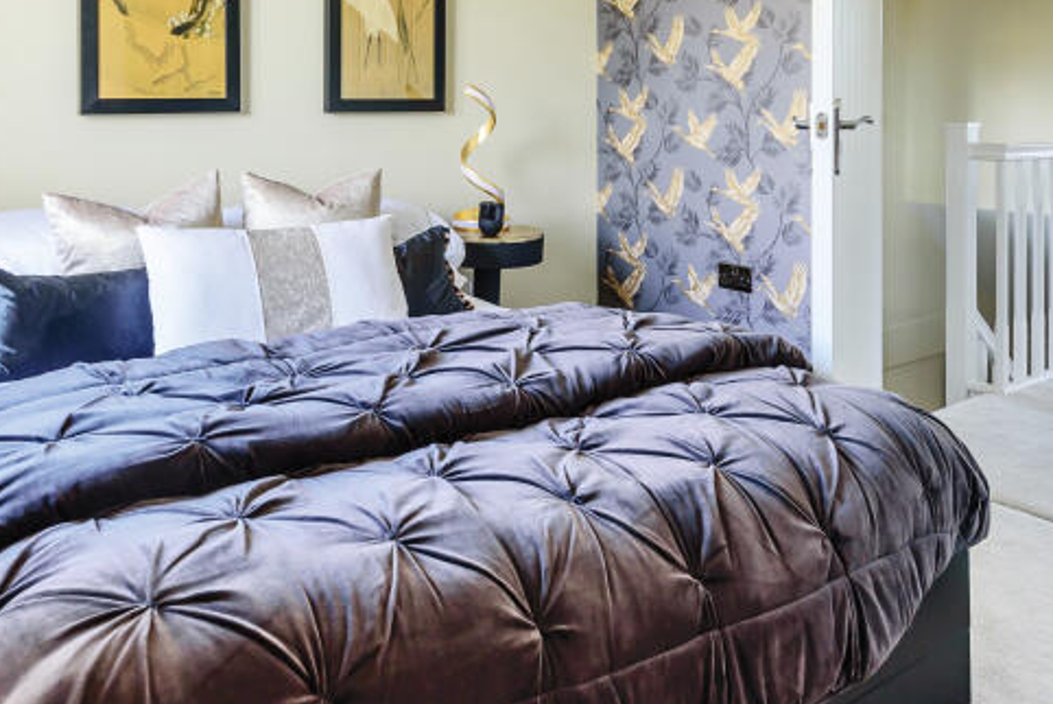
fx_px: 995
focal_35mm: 34
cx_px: 583
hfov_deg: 55.6
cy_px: 94
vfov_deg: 36.9
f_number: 7.1
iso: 250
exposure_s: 1/10
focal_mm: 16
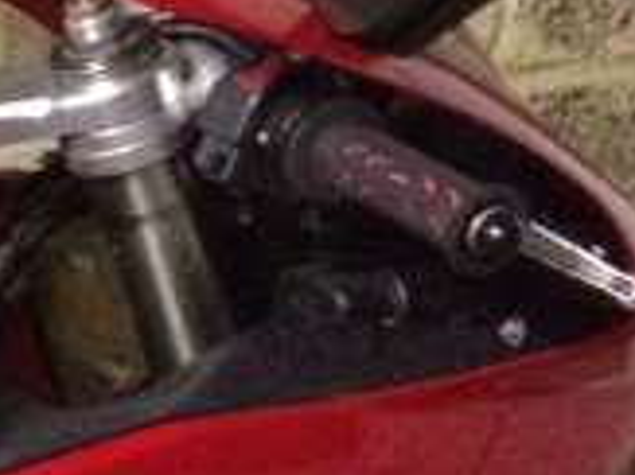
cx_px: -1118
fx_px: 3941
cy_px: 642
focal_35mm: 215
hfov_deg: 8.1
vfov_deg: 6.8
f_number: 2.4
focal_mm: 4.28
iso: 800
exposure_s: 1/15
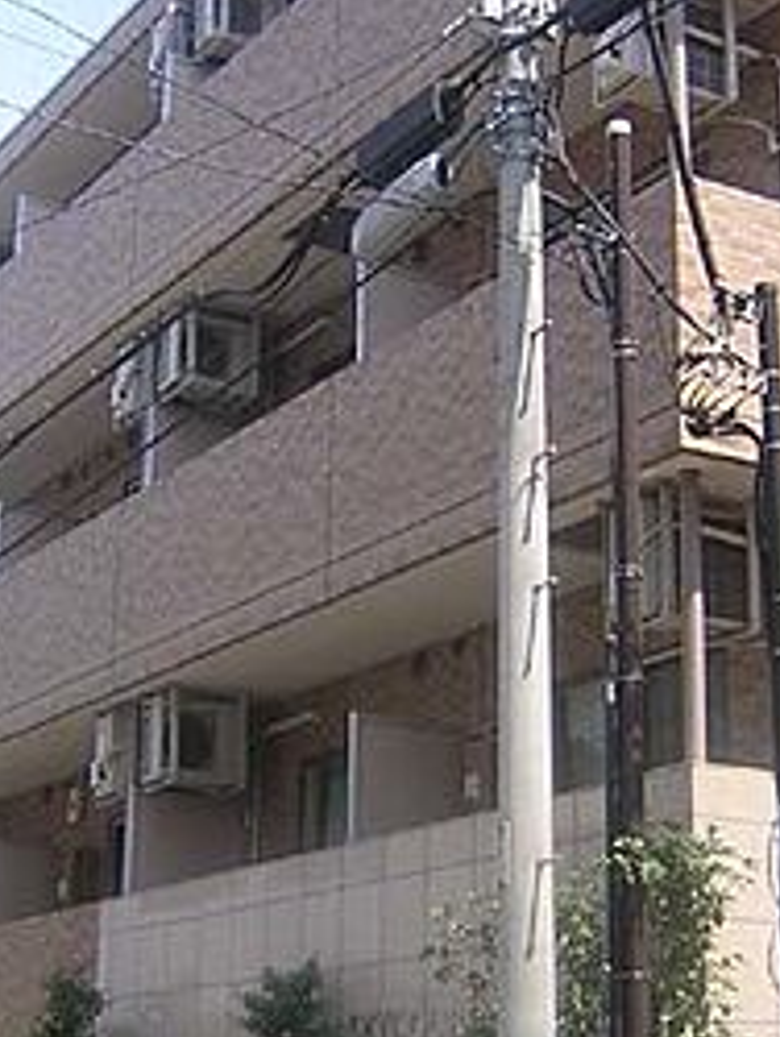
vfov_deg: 28.1
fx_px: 2070
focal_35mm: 69
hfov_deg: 21.3
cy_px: 518
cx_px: 394
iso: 100
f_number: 2.6
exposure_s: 1/500
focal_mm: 4.7
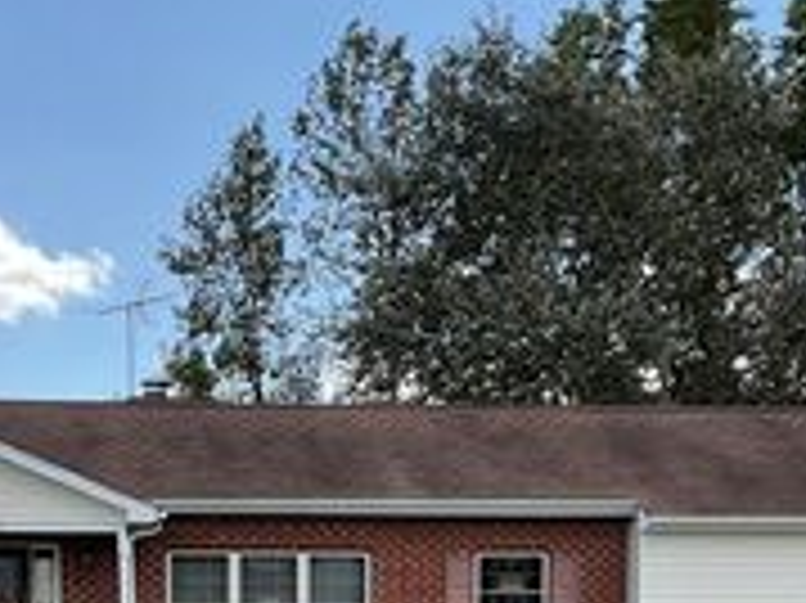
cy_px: 803
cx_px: 252
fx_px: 1885
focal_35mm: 81
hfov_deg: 24.0
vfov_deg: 17.0
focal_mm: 3
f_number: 1.8
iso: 16
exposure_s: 1/749
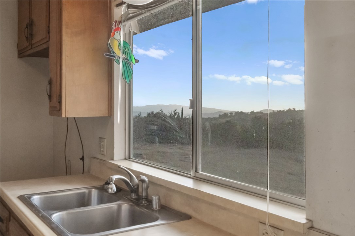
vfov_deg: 38.9
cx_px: 178
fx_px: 335
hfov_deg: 55.8
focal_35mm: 34
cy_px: 118
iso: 1600
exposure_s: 1/800
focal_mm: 23
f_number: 13
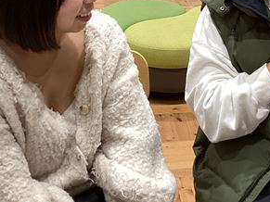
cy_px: -6
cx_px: 189
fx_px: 499
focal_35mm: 64
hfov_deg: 30.0
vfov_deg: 22.0
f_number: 2.4
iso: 160
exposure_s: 1/50
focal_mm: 3.3
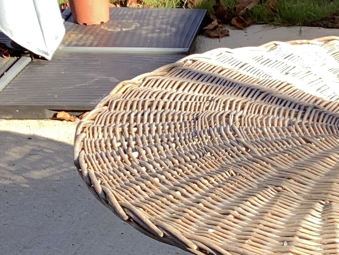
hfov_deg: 19.0
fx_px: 940
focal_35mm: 96
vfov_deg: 15.2
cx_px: 438
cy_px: 242
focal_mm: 3.3
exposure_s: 1/344
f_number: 2.4
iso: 25
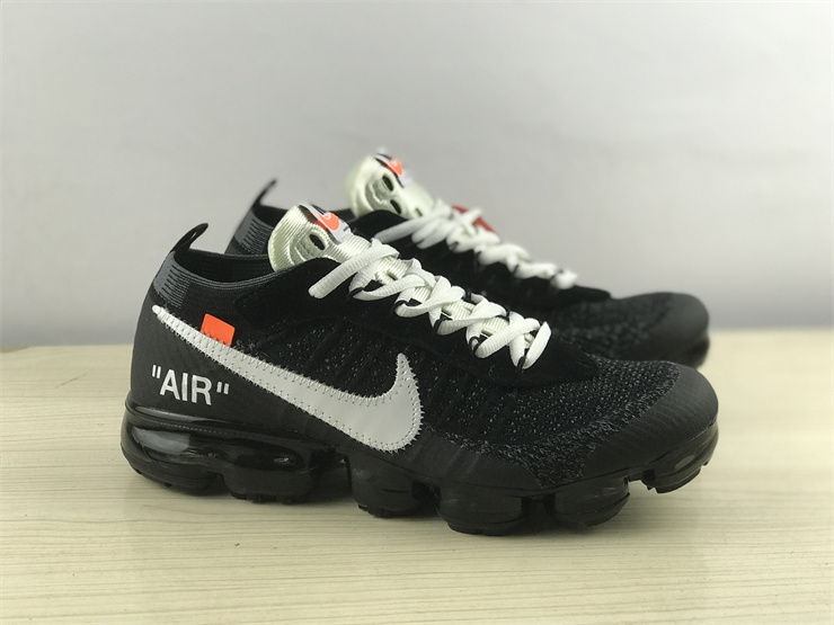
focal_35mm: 57
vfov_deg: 25.7
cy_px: 312
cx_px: 417
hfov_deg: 33.8
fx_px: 1373
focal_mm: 6.6
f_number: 2.8
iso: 50
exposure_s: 1/50
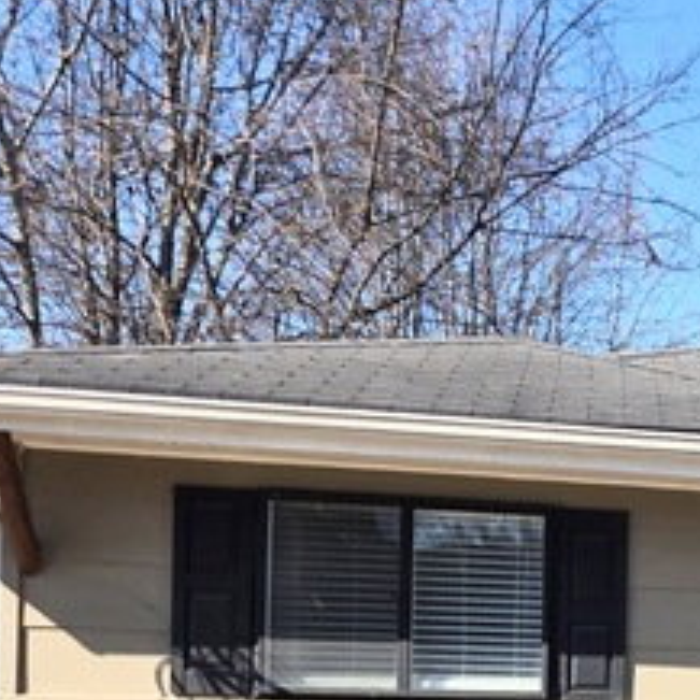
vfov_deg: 22.2
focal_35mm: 75
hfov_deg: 19.7
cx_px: 1084
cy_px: 690
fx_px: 1716
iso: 25
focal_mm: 5.4
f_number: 1.8
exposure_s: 1/1554
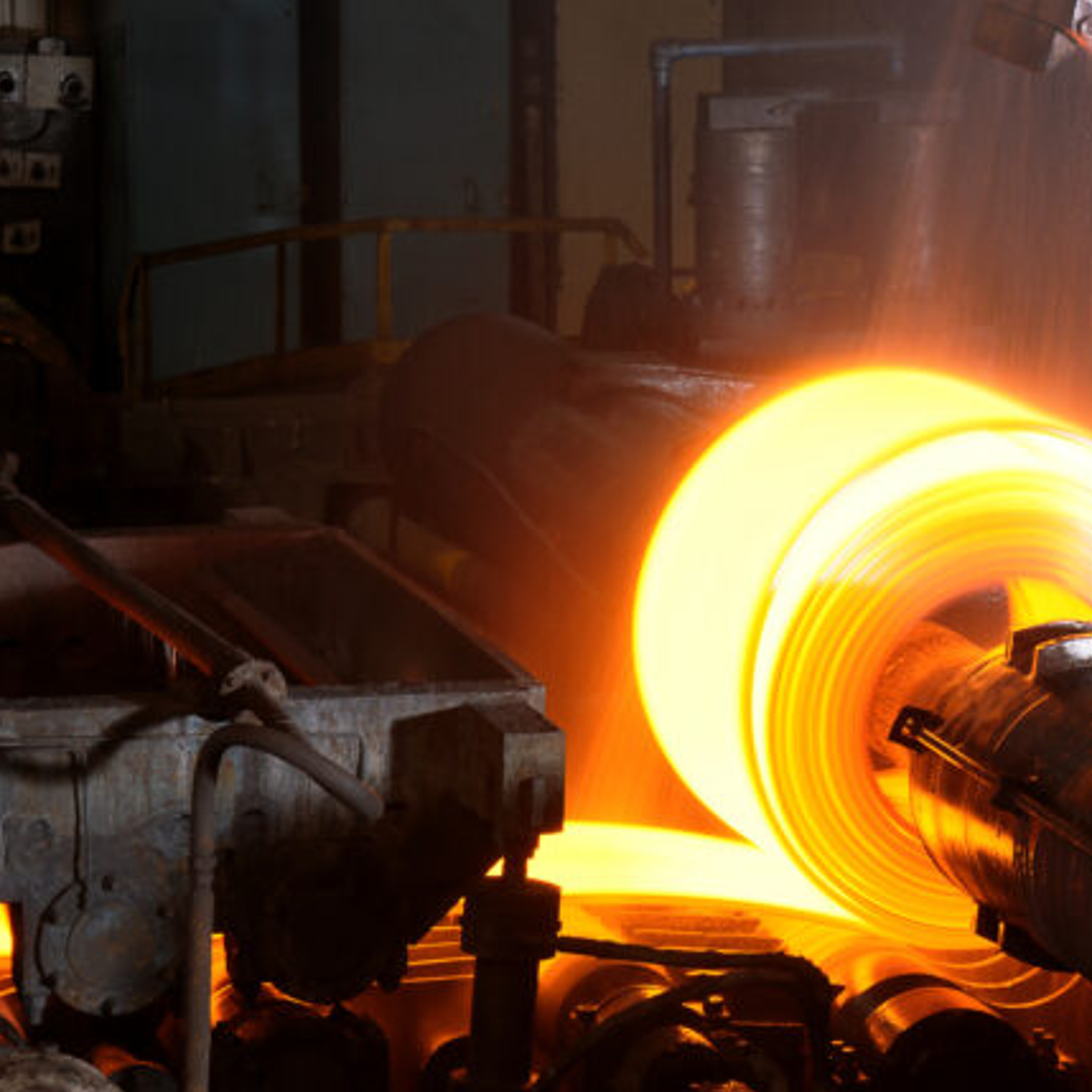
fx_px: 7411
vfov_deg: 8.4
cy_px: 543
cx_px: 798
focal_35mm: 208
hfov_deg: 8.4
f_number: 20
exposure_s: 1/2
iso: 400
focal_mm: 105
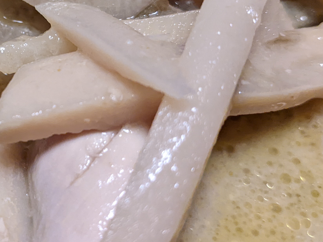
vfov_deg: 22.1
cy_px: 60
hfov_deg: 28.4
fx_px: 616
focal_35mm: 66
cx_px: 41
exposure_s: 1/100
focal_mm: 4.38
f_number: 1.73
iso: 1421
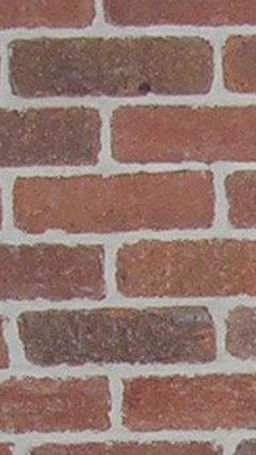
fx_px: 2936
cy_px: 604
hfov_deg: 4.8
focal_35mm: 243
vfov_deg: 8.7
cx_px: 734
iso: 69
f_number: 2.8
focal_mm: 5.8
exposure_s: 1/60.1
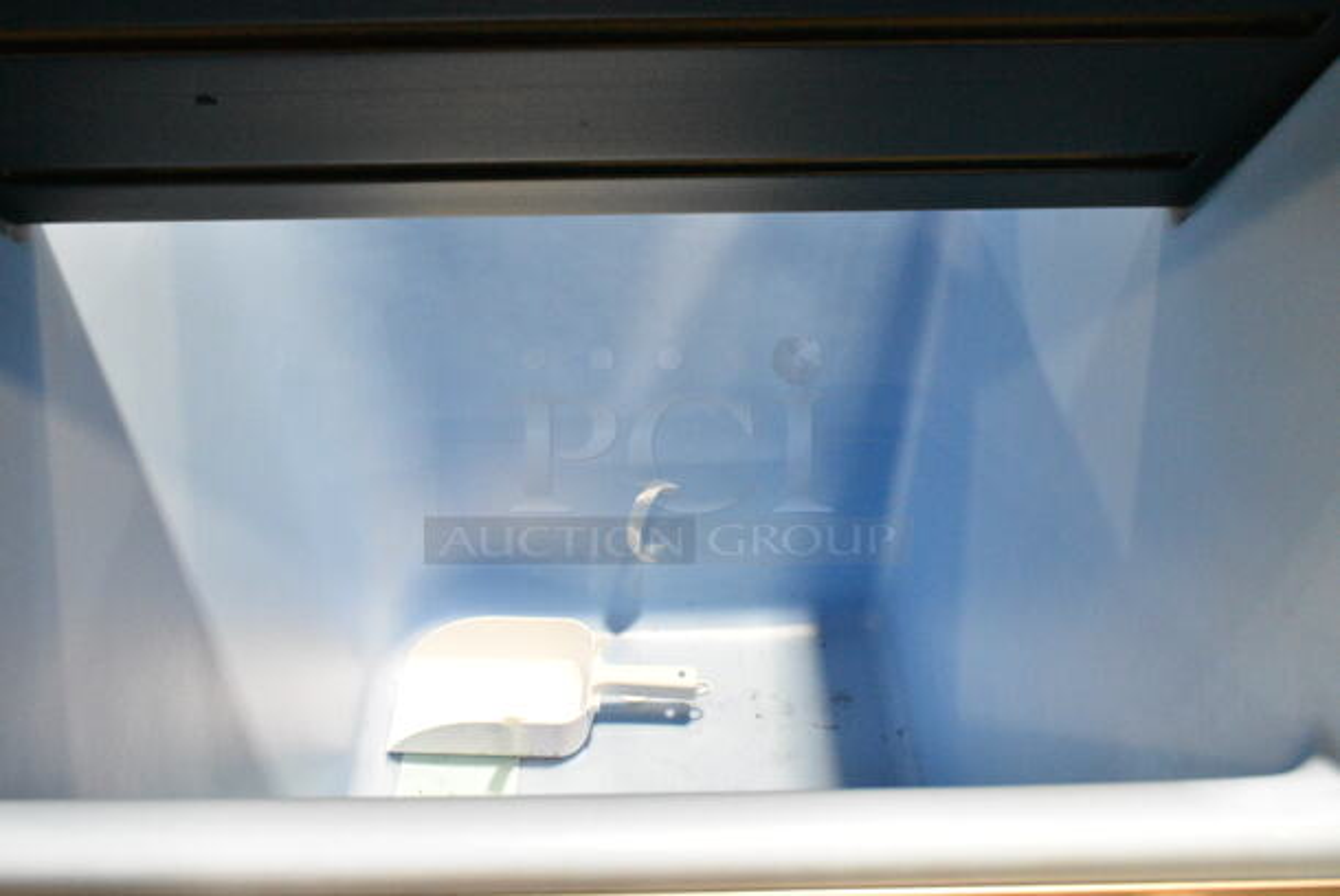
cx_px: 670
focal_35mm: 30
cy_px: 448
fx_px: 1118
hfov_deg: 61.9
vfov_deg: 43.7
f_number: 8
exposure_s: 1/250
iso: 6400
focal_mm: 20
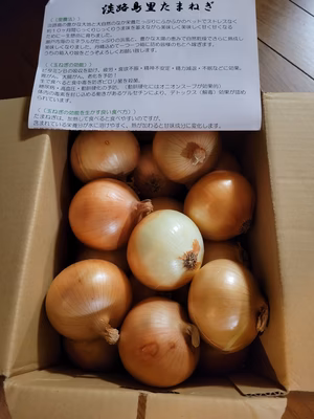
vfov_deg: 67.3
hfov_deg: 53.1
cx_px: 157
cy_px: 210
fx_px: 314
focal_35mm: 26
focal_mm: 5.4
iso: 800
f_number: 1.8
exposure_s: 1/25
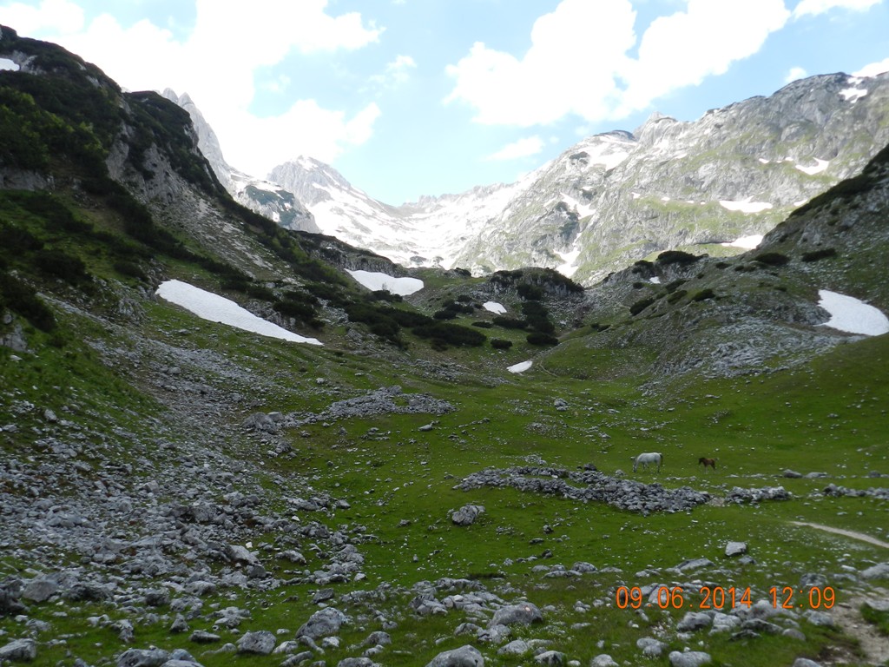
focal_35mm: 28
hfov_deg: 63.4
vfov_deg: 49.7
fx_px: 719
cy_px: 334
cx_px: 444
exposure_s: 1/800
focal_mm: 5
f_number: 3.6
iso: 160
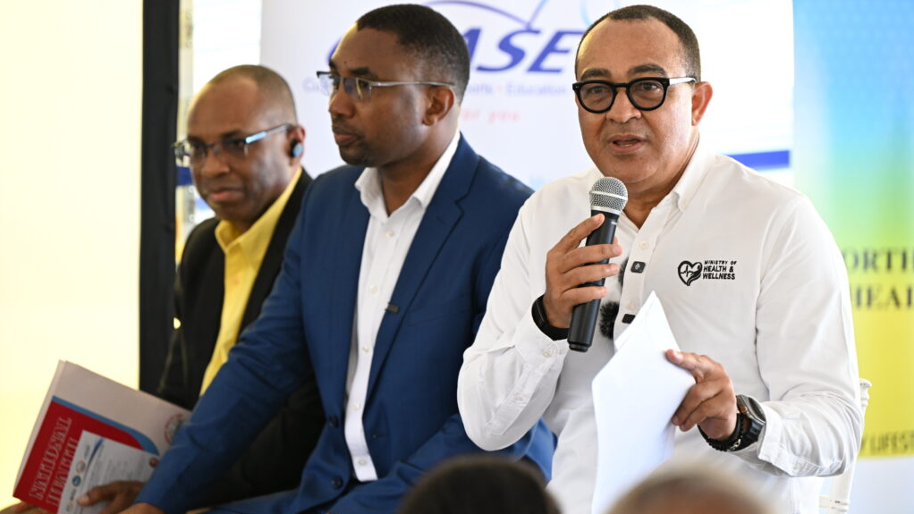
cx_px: 457
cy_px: 218
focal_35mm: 189
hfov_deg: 11.4
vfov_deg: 6.4
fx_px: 4581
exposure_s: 1/640
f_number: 3.5
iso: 1600
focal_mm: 180
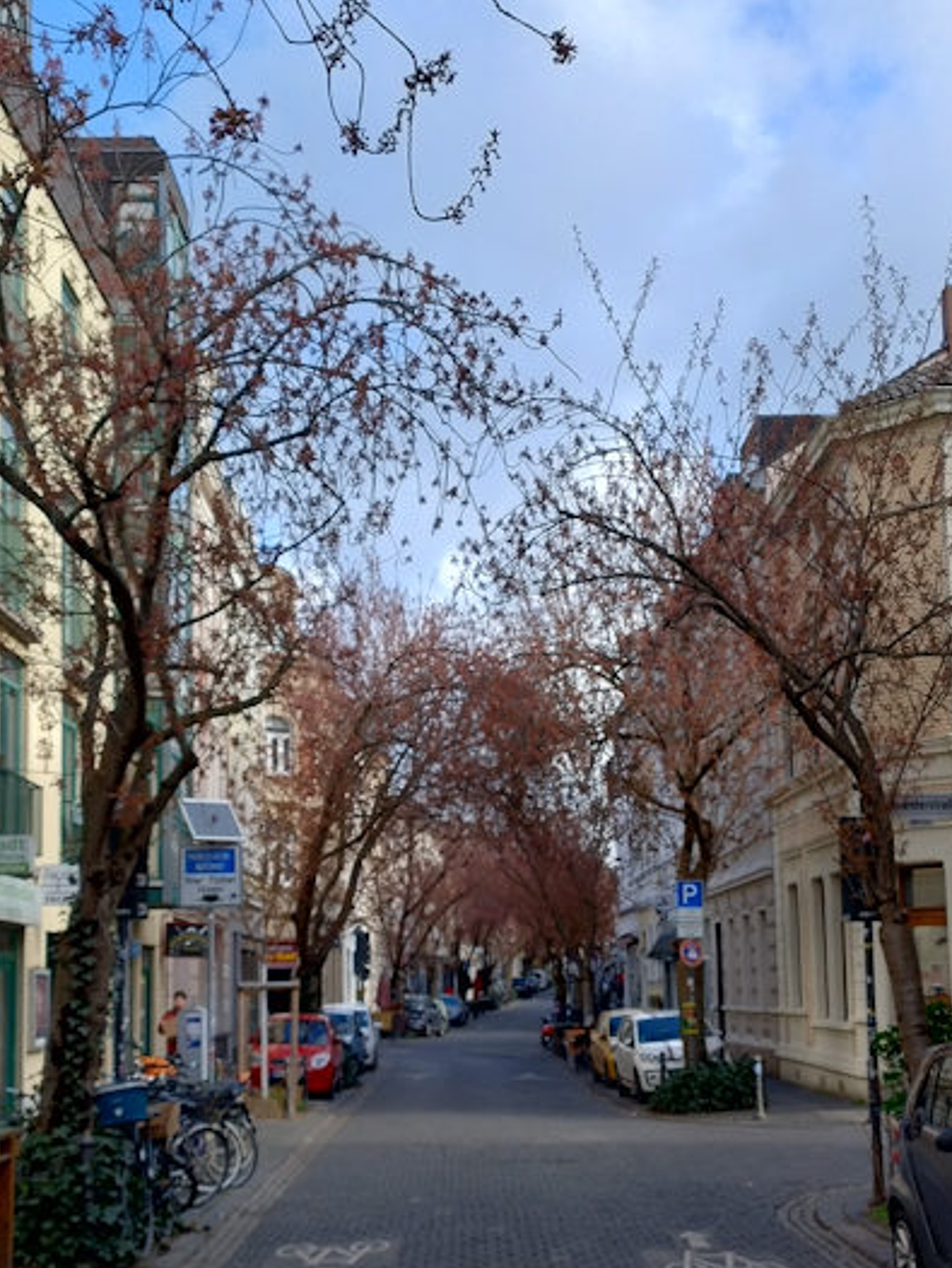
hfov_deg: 37.7
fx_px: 1392
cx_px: 415
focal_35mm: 38
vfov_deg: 48.9
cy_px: 559
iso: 100
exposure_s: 1/324
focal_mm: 4.71
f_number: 1.7
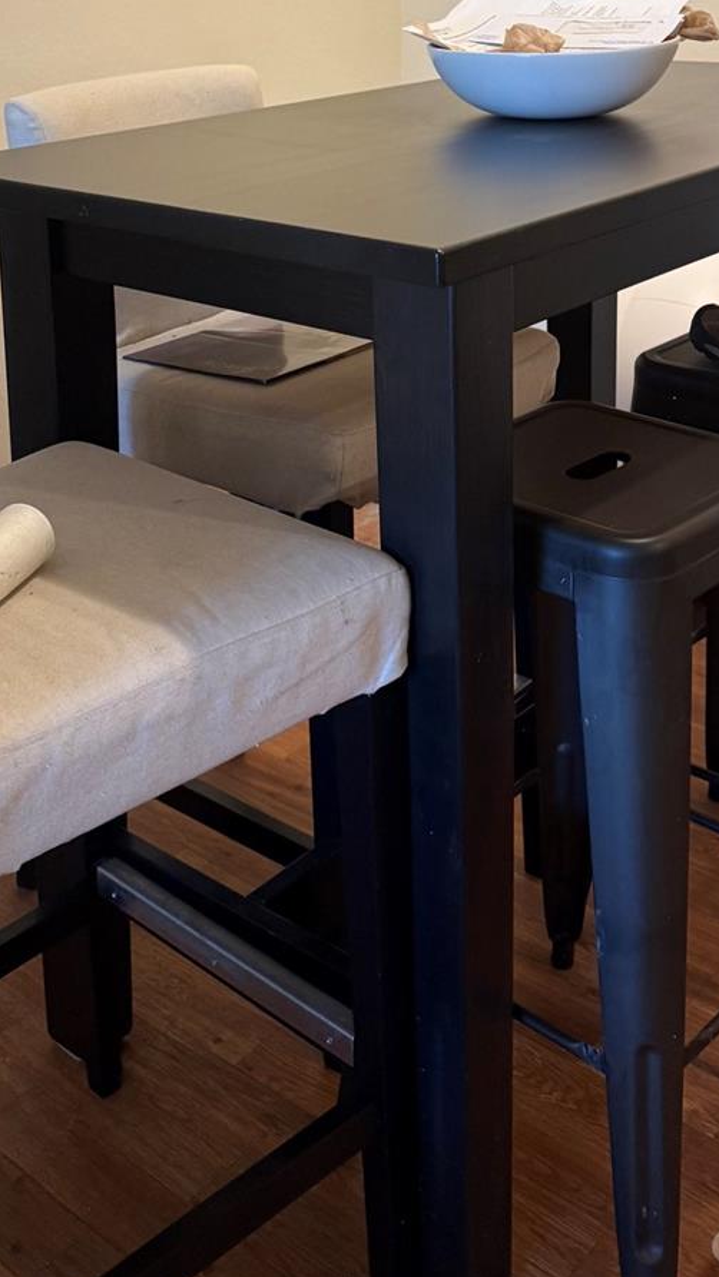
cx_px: 342
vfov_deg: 42.9
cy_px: 218
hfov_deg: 26.5
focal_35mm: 45
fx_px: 1525
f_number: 1.78
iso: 200
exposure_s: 1/60
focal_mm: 6.76
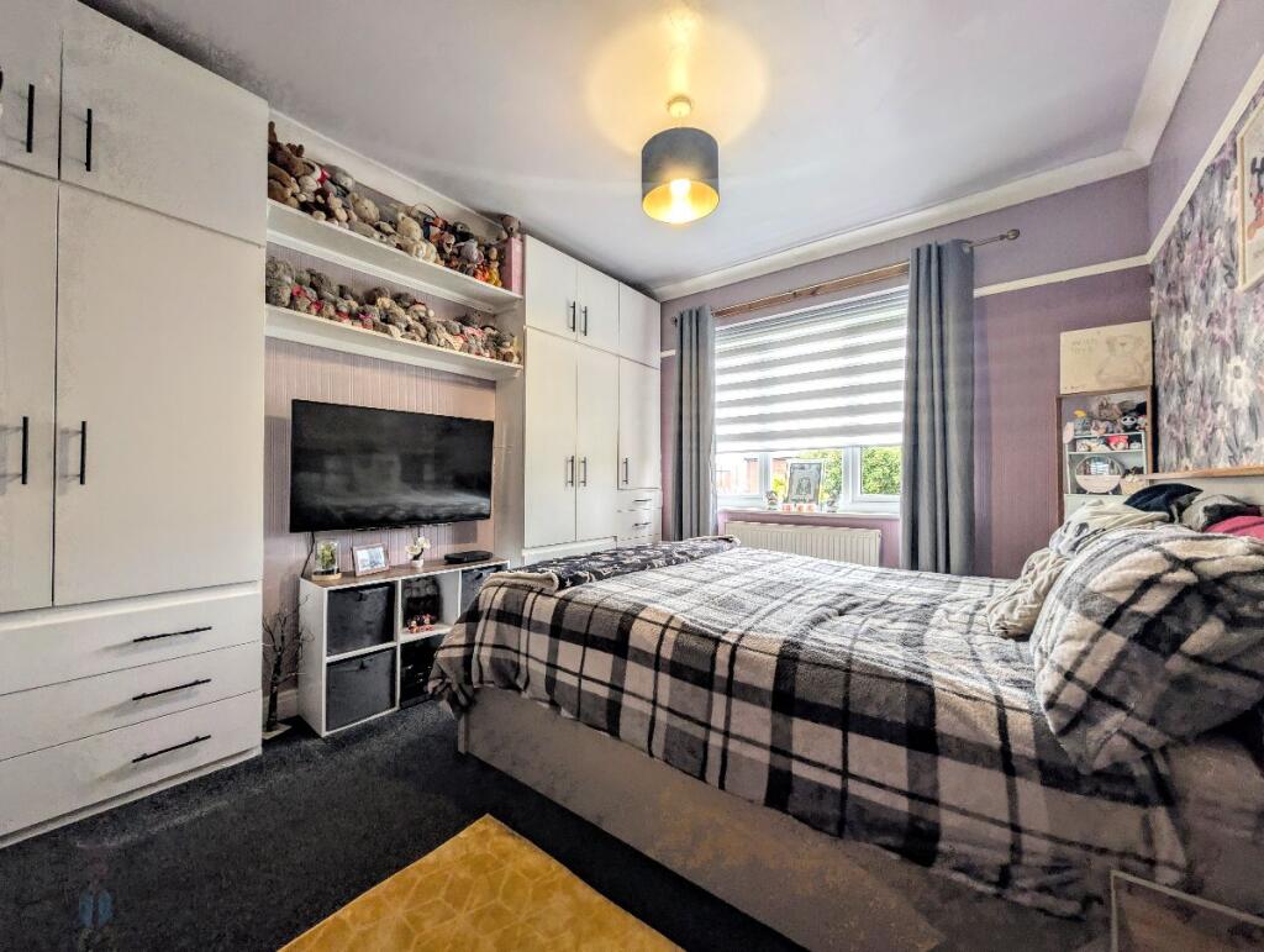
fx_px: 439
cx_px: 632
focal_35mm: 12
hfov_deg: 110.5
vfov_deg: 94.6
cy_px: 476
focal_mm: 2.02
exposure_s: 1/139
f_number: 1.7
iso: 110
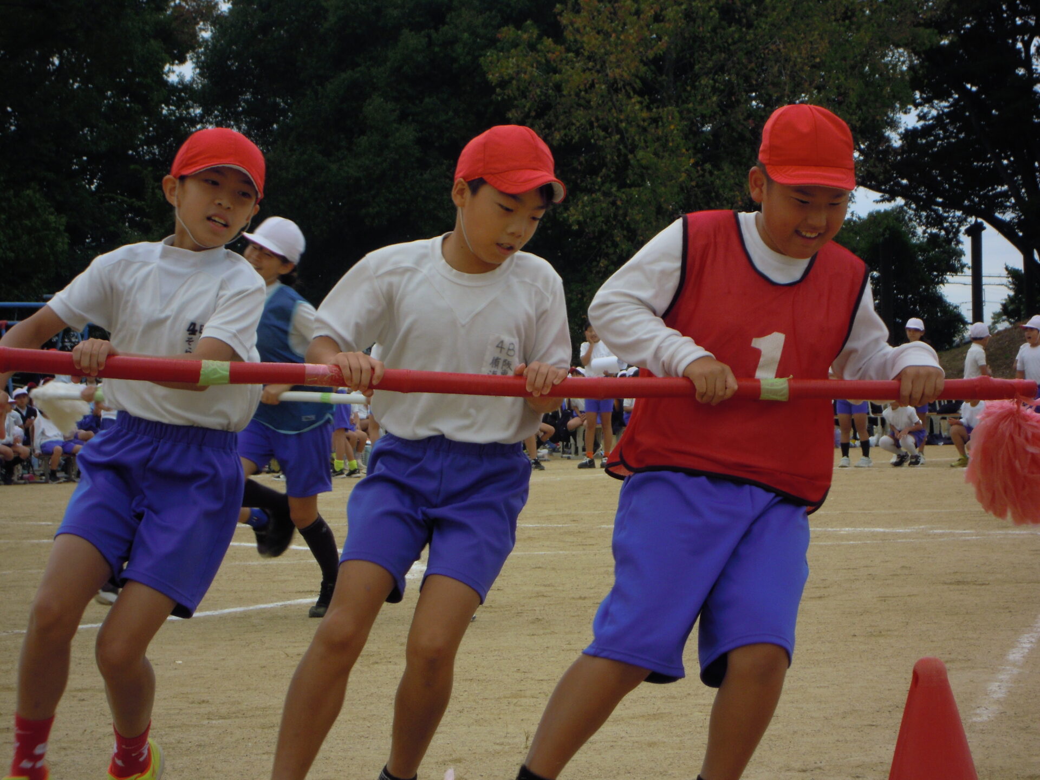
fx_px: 4206
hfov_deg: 14.1
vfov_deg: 10.6
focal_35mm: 140
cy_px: 390
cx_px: 520
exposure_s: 1/250
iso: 100
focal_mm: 25
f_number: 6.6
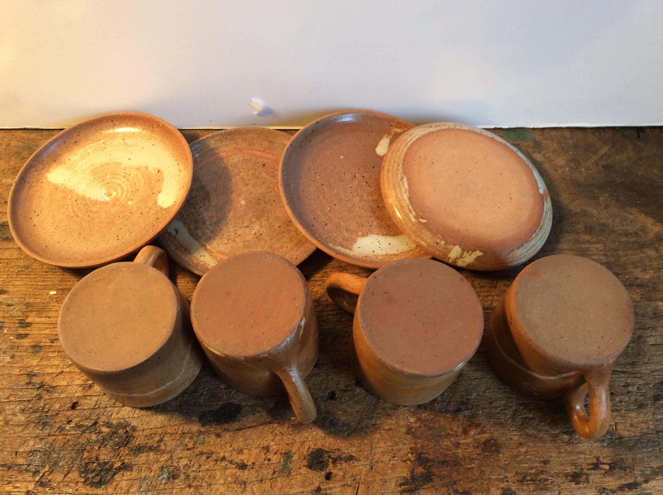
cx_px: 332
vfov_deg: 44.1
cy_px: 248
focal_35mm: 32
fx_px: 612
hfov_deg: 56.9
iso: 64
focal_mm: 3.3
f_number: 2.4
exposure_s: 1/25
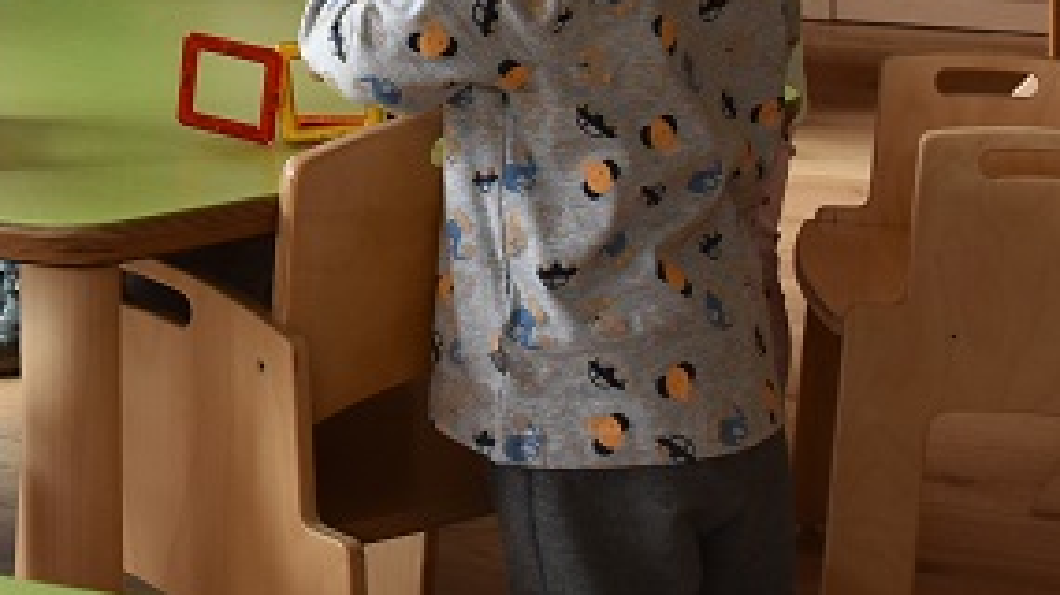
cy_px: -364
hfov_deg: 17.4
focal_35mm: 119
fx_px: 3343
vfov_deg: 9.8
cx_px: -89
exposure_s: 1/200
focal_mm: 24
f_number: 7.1
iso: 400
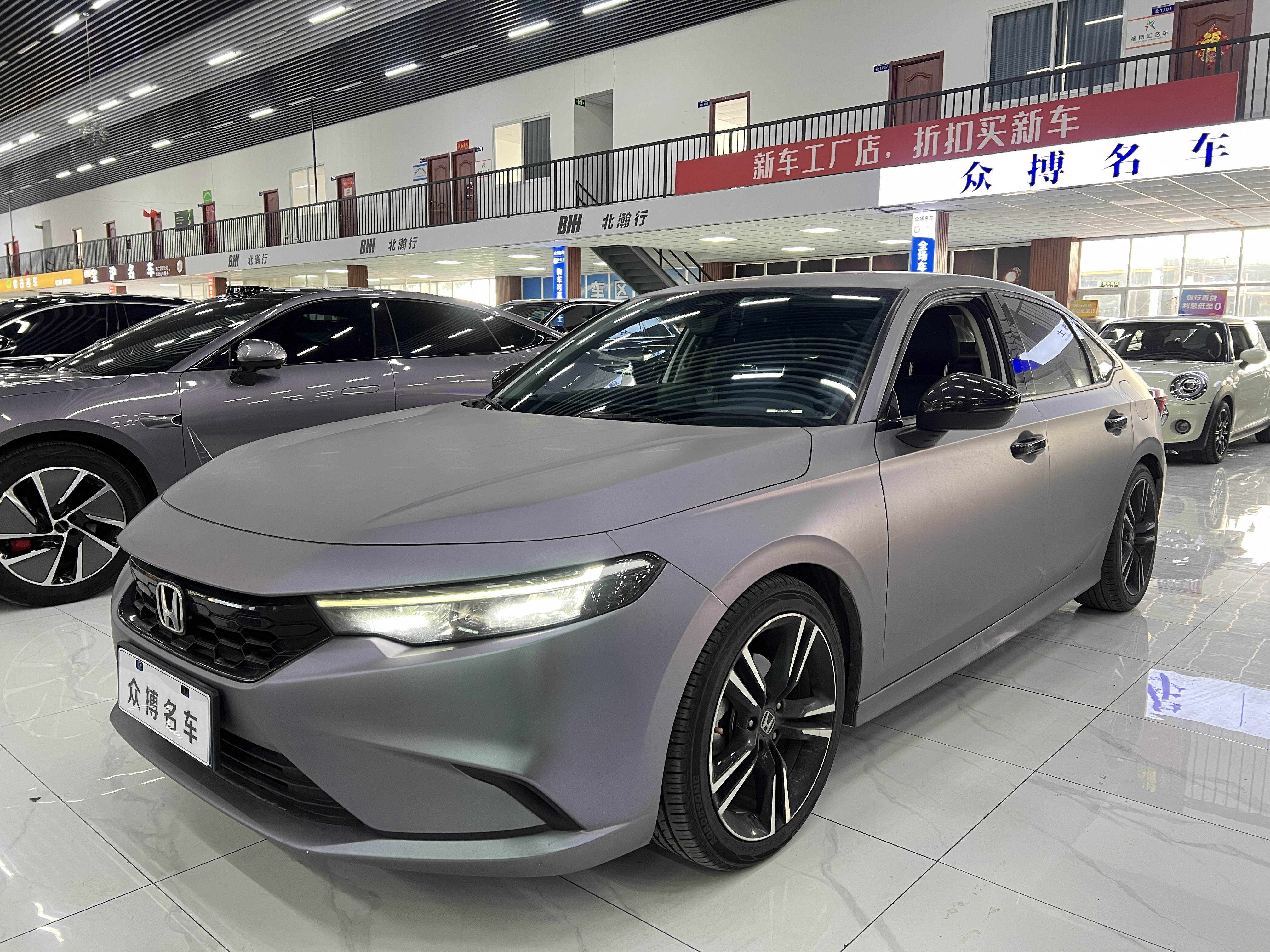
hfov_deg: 67.3
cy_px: 476
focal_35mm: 26
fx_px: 954
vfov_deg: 53.1
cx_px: 635
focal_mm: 5.7
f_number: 1.5
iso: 125
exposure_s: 1/64
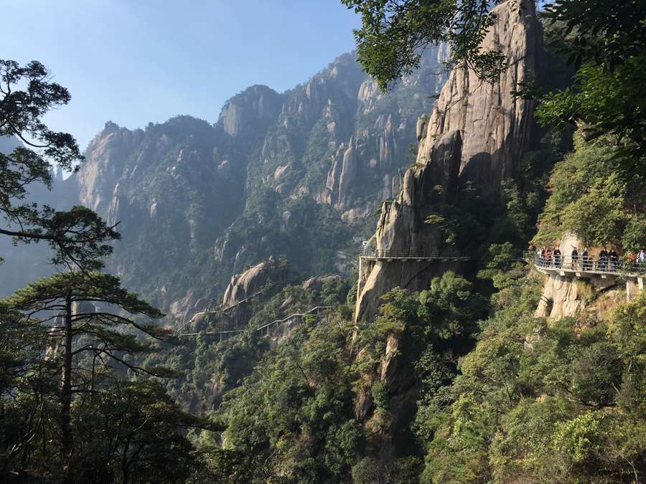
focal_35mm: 29
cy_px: 242
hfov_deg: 61.7
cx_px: 323
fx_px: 541
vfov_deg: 48.2
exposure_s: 1/1130
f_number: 2.2
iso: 32
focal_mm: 4.15
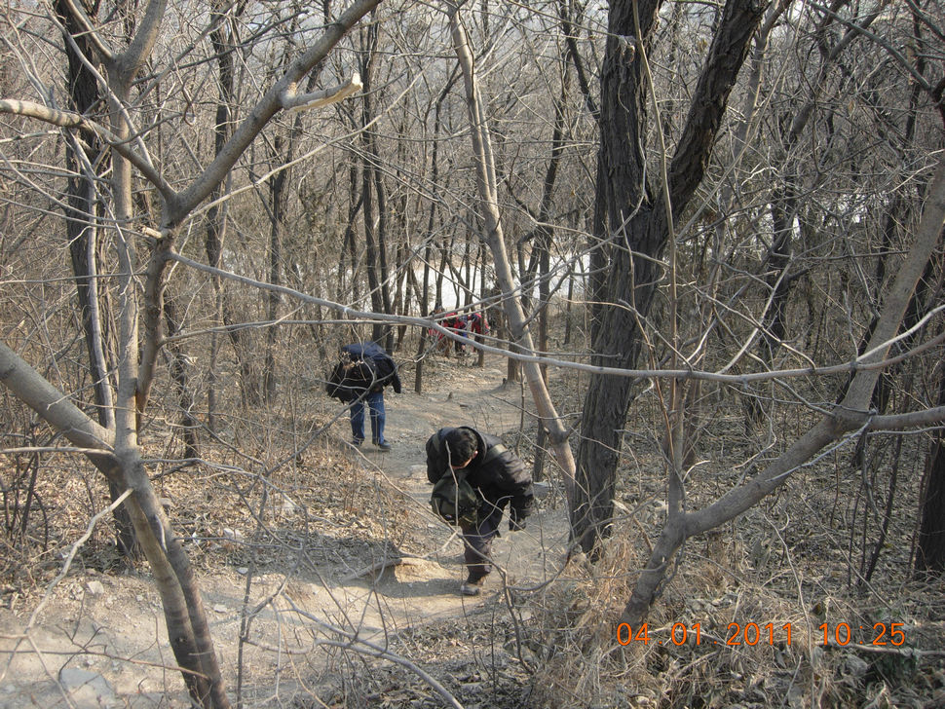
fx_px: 983
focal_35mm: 36
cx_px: 472
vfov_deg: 39.7
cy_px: 354
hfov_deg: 51.3
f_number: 3.8
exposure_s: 1/104
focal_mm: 7.5
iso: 50
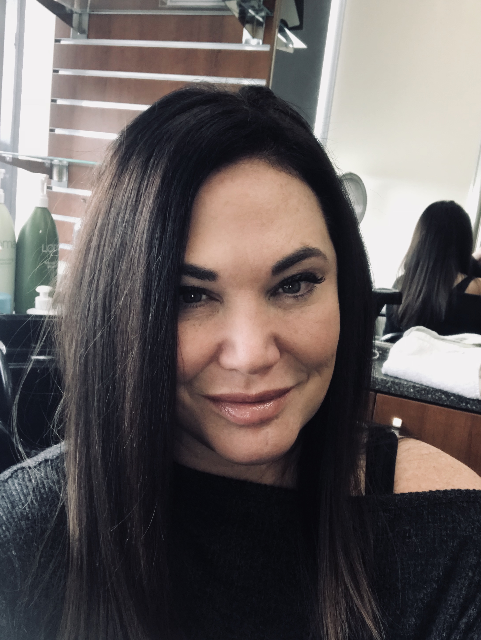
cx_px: 249
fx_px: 629
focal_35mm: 34
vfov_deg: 53.9
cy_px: 326
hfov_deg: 41.8
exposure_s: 1/30
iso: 80
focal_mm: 2.87
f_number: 2.2
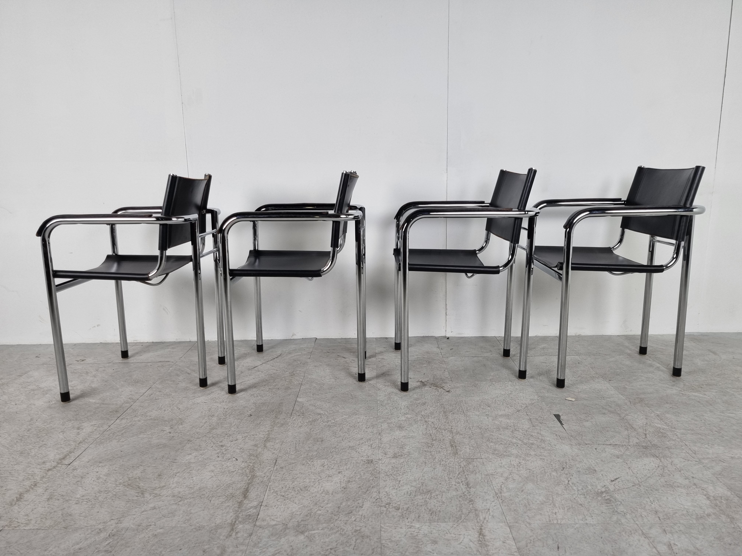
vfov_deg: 53.1
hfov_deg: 67.3
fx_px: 557
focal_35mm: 26
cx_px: 371
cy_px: 278
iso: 80
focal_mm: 5.4
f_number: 1.8
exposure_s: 1/100
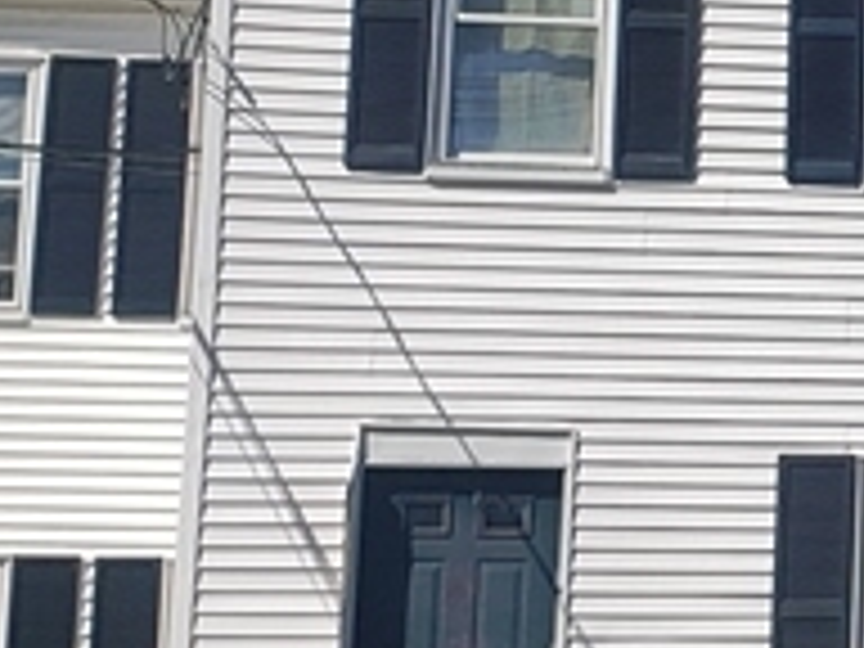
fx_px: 3469
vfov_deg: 10.7
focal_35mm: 139
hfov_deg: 12.8
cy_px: 315
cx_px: 1602
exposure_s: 1/2693
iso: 50
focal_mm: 4.3
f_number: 2.4
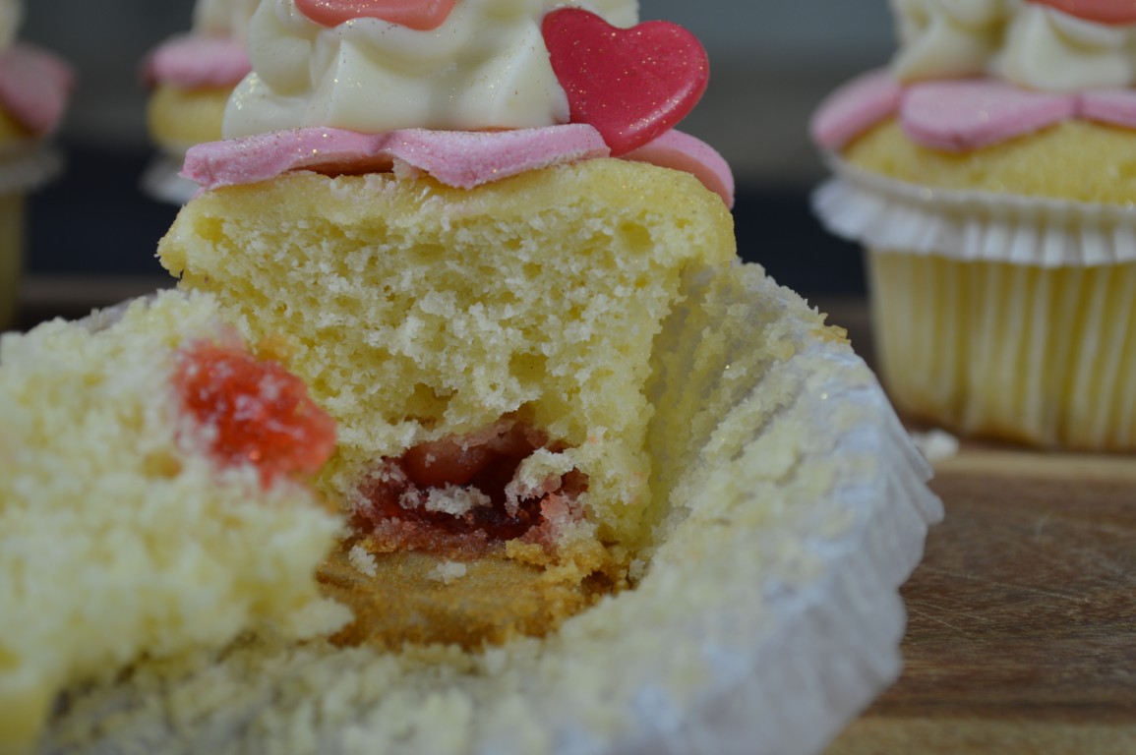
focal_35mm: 69
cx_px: 568
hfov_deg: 29.3
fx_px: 2175
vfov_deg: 19.7
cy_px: 378
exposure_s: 1/20
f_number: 5.6
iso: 100
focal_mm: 46
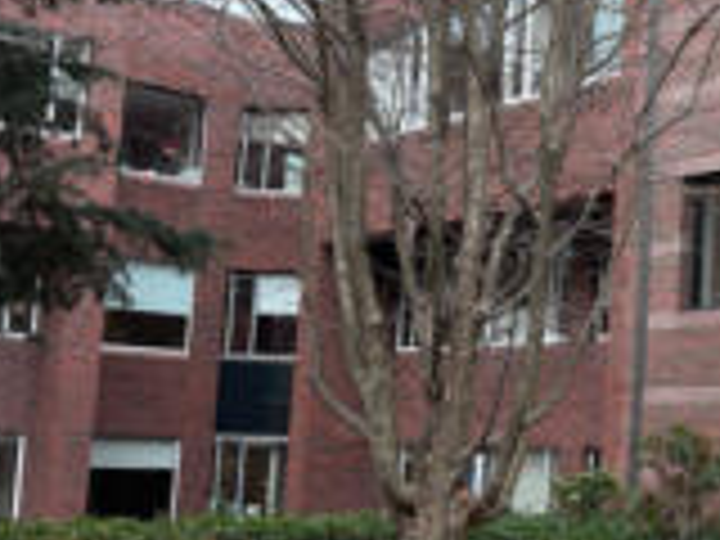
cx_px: 828
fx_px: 1248
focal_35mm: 60
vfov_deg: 24.4
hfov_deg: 28.6
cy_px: 320
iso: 80
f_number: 1.8
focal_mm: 6.9
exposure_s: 1/508
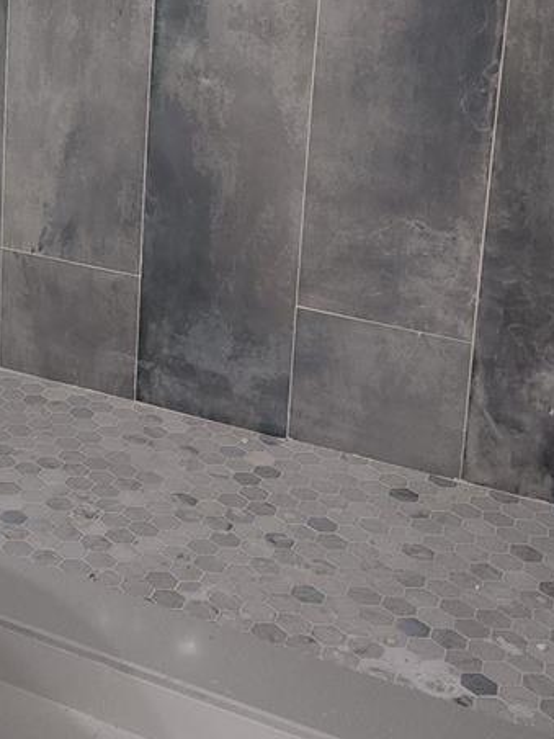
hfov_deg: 22.2
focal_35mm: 61
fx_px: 1302
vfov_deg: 30.2
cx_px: -114
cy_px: 59
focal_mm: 6.4
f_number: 1.8
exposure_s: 1/60
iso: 50
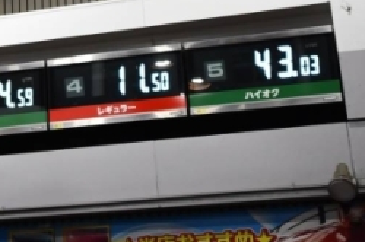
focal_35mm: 120
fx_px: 1215
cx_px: -83
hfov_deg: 16.3
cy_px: -104
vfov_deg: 11.0
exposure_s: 1/200
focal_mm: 20
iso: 800
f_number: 3.5
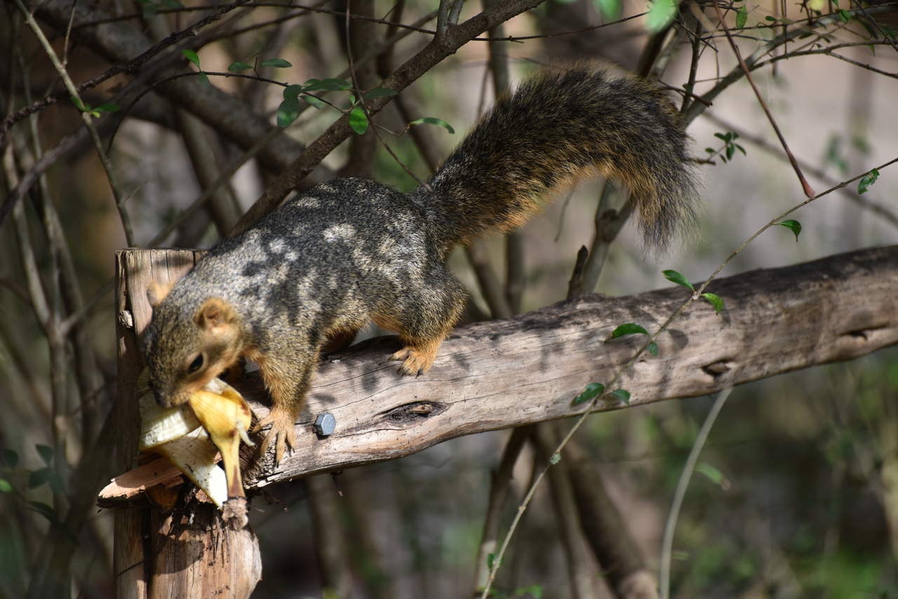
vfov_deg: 6.2
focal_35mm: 220
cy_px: 300
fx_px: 5489
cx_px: 449
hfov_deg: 9.4
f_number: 5.3
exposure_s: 1/500
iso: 360
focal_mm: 220
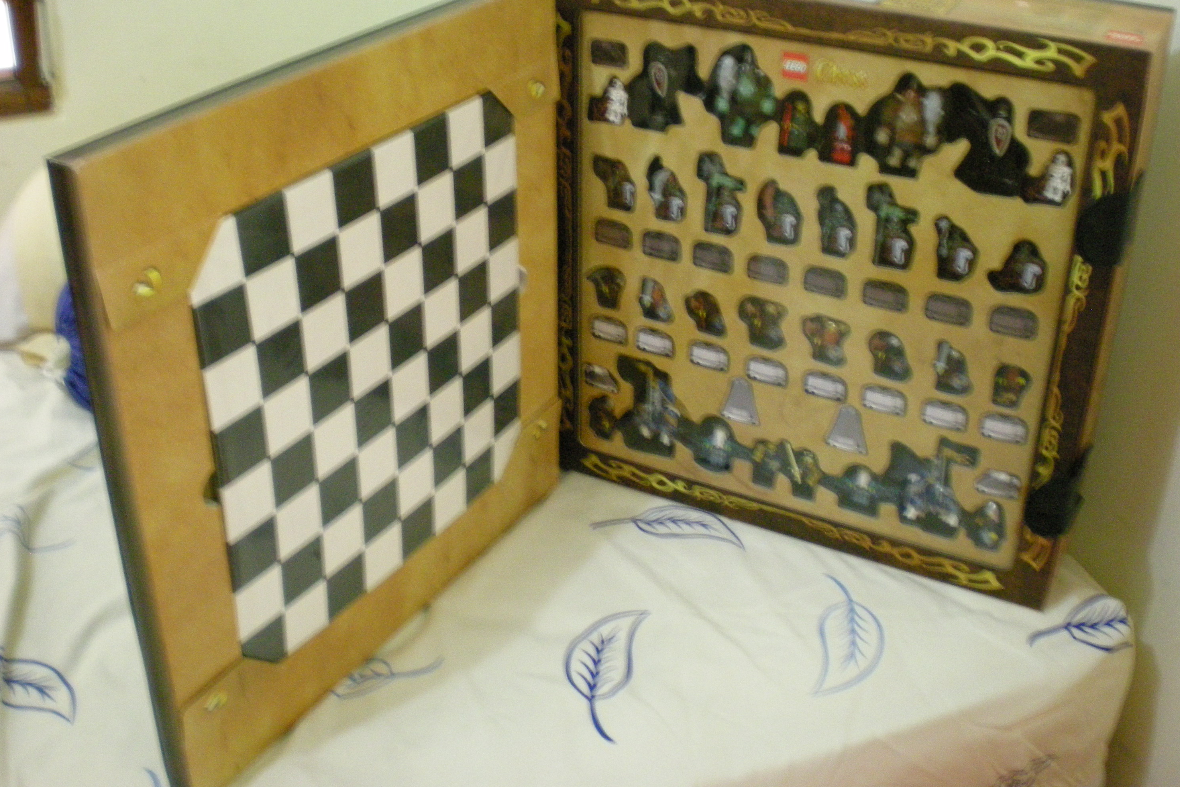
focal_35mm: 41
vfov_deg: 32.6
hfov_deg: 47.4
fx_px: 1344
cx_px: 604
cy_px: 345
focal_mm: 6.3
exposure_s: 1/8
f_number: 3.1
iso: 481
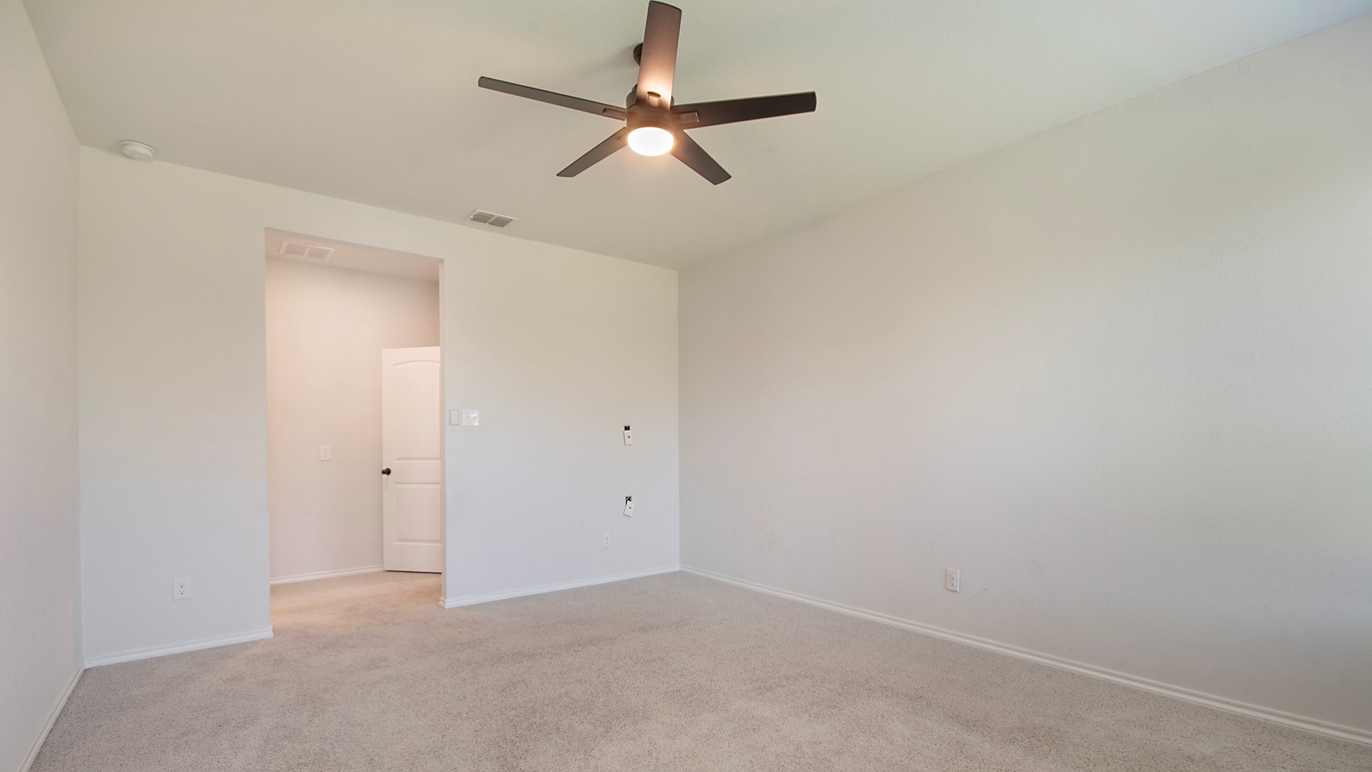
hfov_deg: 99.4
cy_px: 441
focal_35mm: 16
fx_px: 582
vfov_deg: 66.8
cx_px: 695
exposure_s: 1/4
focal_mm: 10
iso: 100
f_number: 11
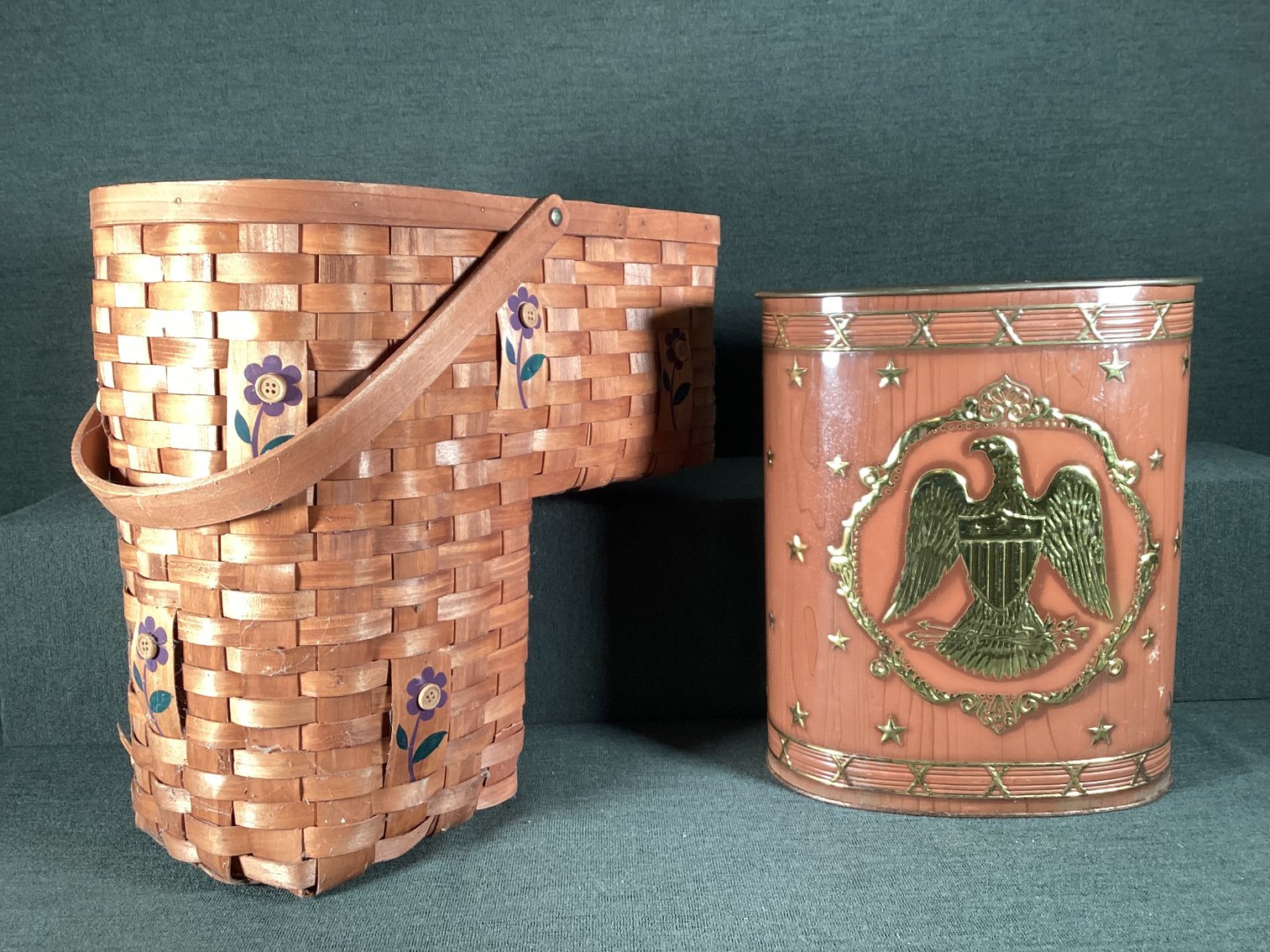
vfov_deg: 45.4
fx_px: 1137
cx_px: 635
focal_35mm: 31
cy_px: 476
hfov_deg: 58.3
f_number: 2.4
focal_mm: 3.3
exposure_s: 1/50
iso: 100
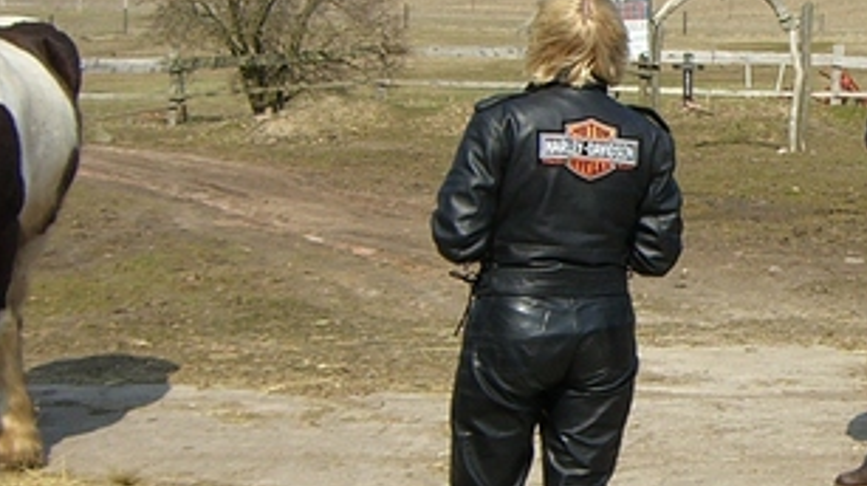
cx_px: 802
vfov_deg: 11.2
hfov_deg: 19.4
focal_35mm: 108
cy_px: 170
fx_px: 2480
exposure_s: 1/640
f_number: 4.3
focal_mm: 6.2
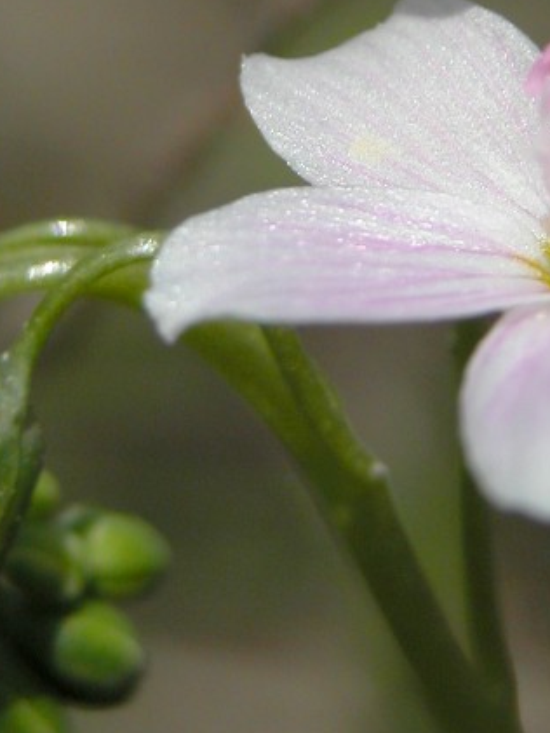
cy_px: 50
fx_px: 8046
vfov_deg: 5.2
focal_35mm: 380
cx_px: 282
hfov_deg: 3.9
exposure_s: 1/1645
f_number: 3.8
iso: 100
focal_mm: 31.9
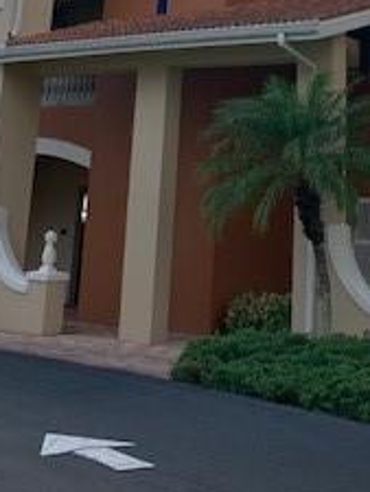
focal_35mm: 74
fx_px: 1054
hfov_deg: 19.9
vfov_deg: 23.1
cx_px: 232
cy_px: -162
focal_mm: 4.25
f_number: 1.8
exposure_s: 1/2257
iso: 25
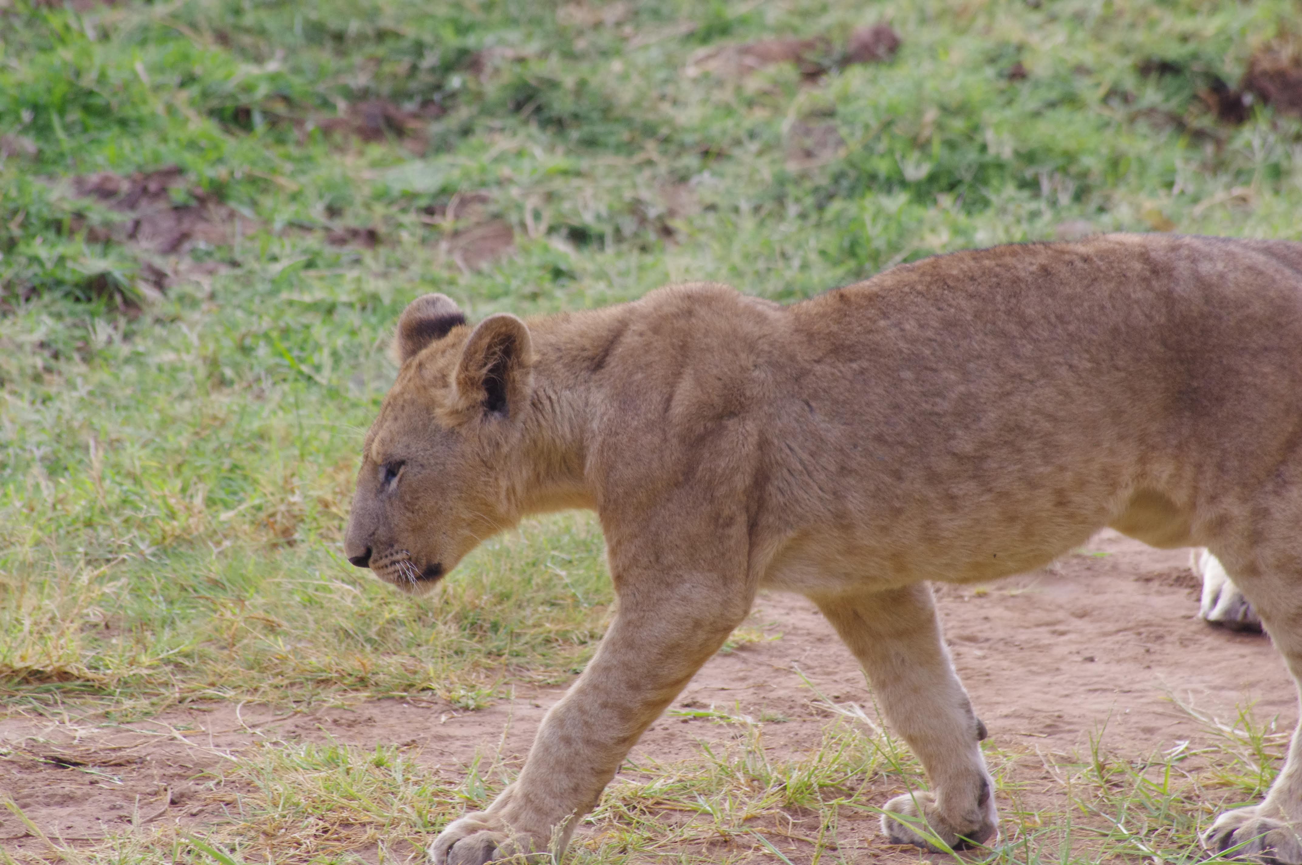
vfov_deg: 3.0
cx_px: 651
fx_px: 16255
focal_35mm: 450
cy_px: 432
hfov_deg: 4.6
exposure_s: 1/320
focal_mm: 300
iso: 800
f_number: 10
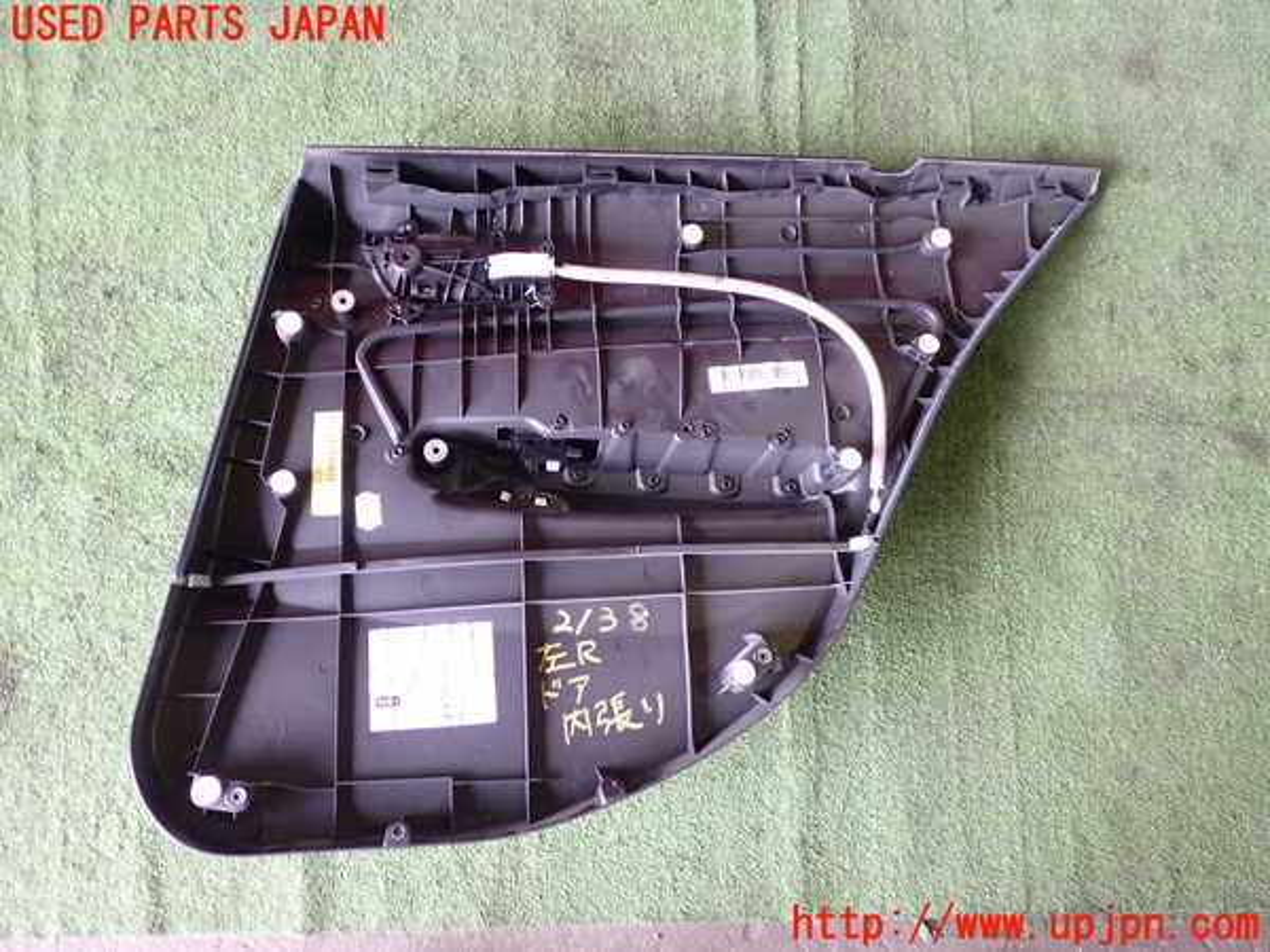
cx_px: 635
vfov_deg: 46.8
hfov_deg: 60.0
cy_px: 476
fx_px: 1101
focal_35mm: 30
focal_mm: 5.4
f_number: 2.3
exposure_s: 1/30
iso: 320
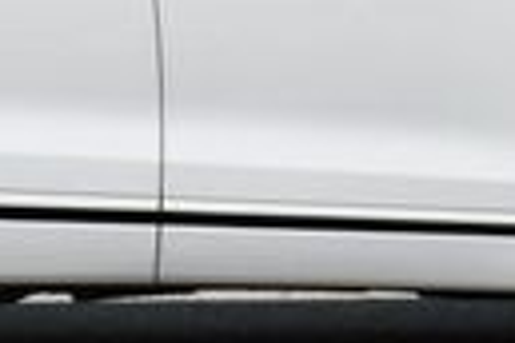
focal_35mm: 287
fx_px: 4105
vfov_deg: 4.7
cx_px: 248
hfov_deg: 7.2
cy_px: -271
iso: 100
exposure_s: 1/320
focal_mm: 29
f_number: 9
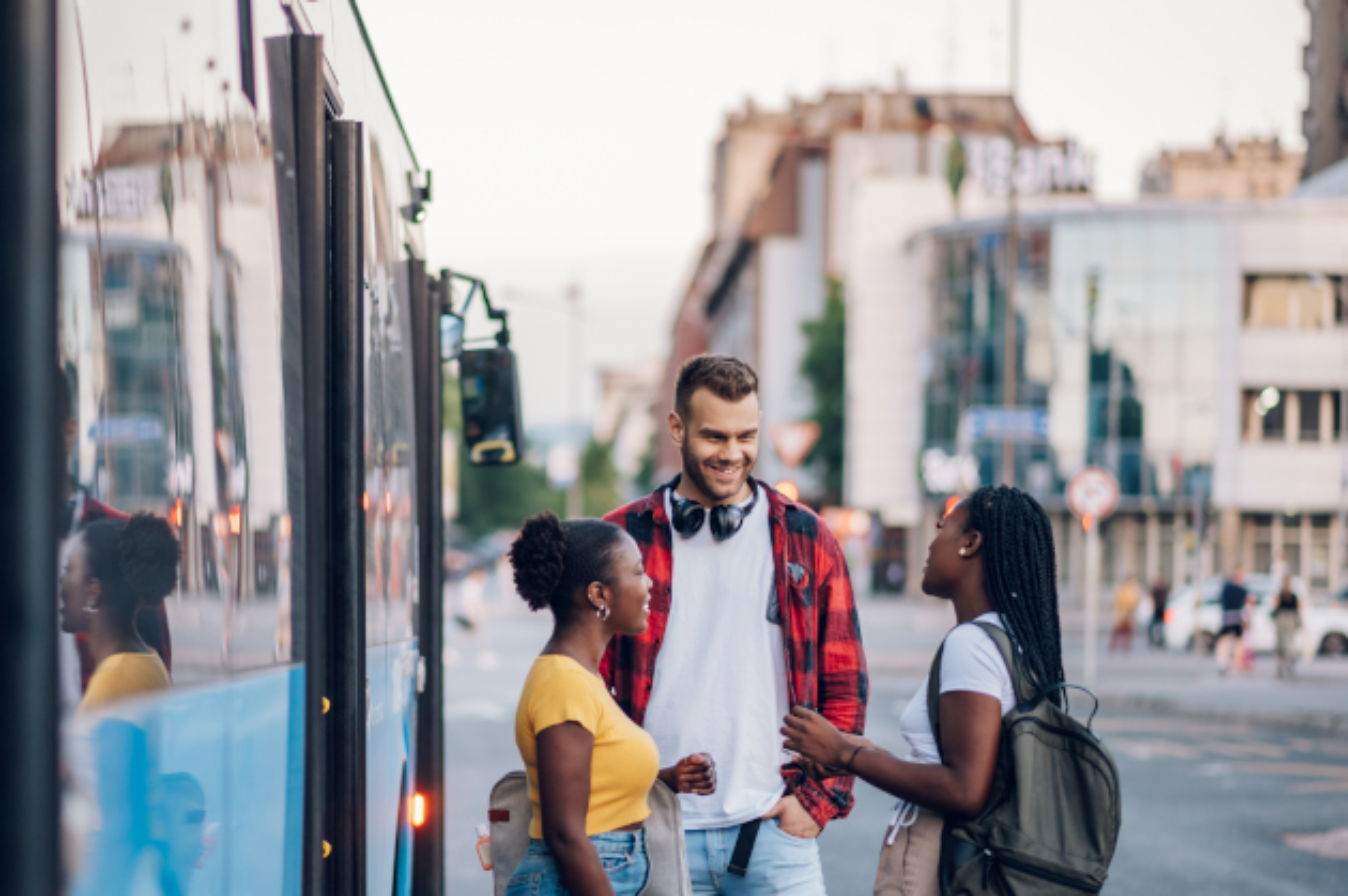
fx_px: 4041
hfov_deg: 18.9
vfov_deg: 12.7
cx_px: 514
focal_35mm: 108
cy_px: 507
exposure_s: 1/400
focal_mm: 85
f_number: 1.8
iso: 320
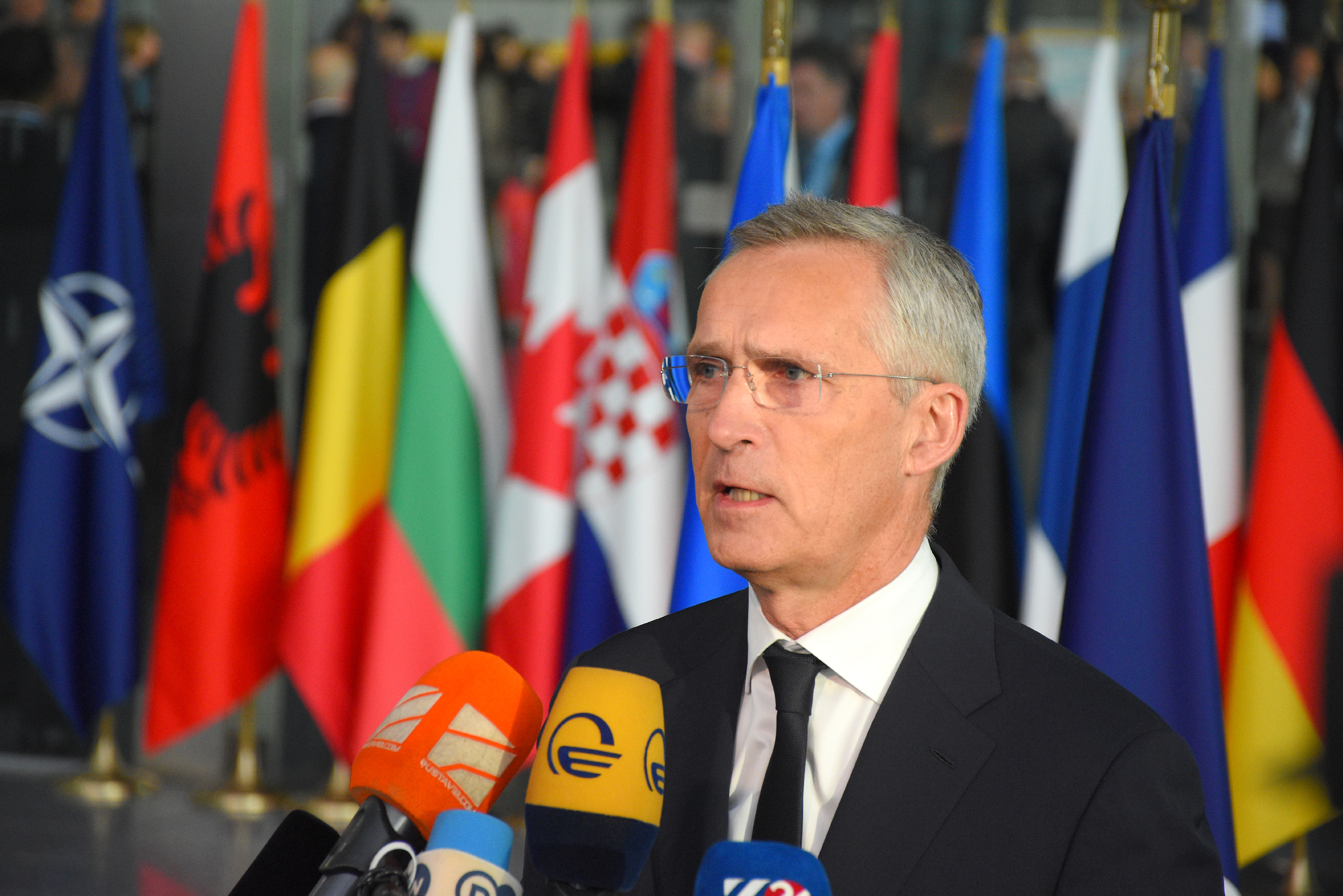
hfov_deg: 11.8
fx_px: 6491
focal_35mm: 174
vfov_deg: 7.9
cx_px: 672
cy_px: 448
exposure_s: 1/800
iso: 1600
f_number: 5.6
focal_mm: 116
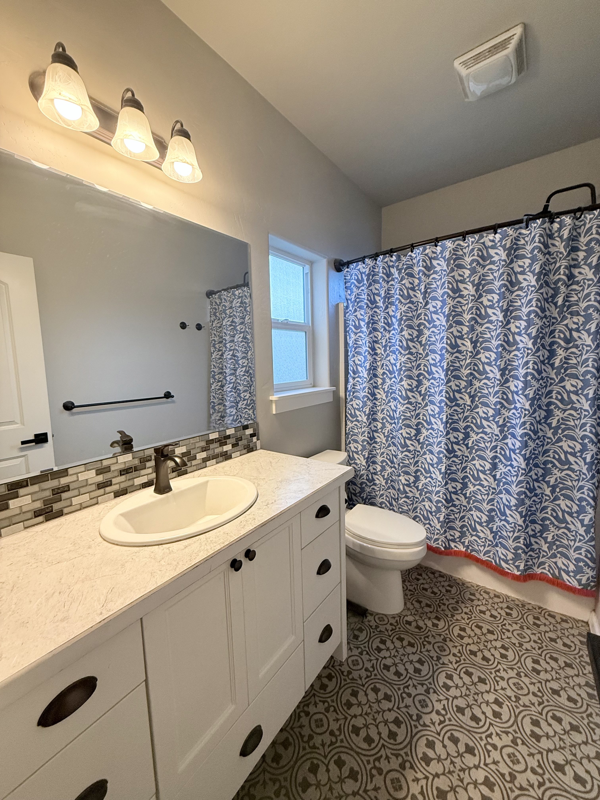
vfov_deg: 102.1
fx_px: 324
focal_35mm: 14
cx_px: 300
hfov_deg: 85.7
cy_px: 400
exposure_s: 1/120
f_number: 2.2
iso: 320
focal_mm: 2.22
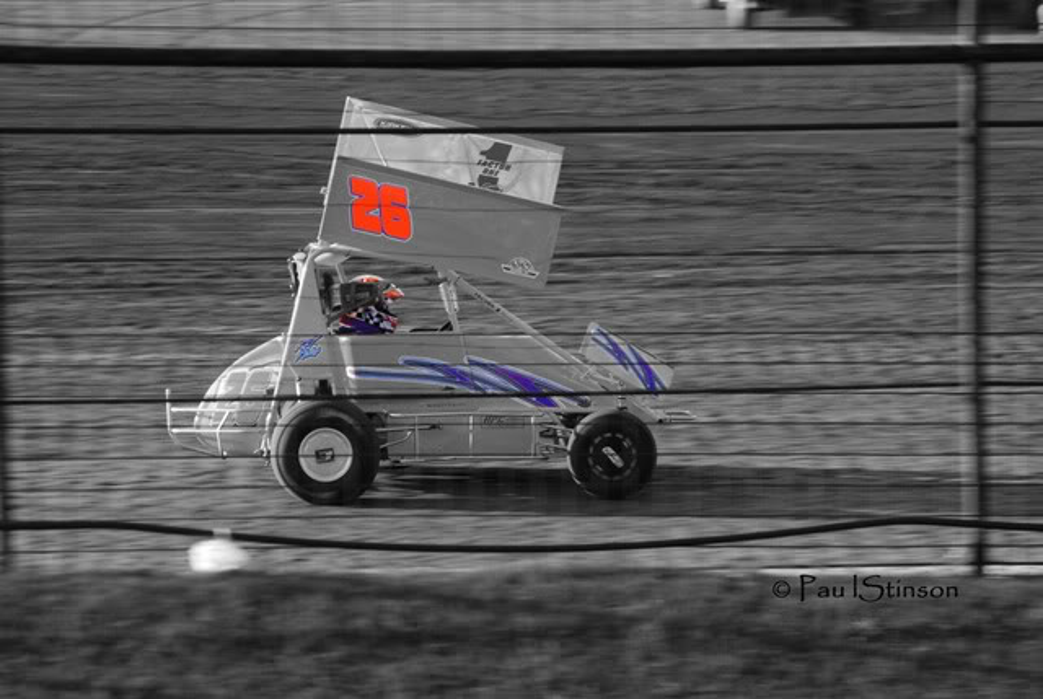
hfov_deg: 14.8
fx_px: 4005
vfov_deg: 10.0
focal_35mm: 138
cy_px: 350
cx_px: 522
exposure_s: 1/320
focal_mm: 92
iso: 400
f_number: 5.3
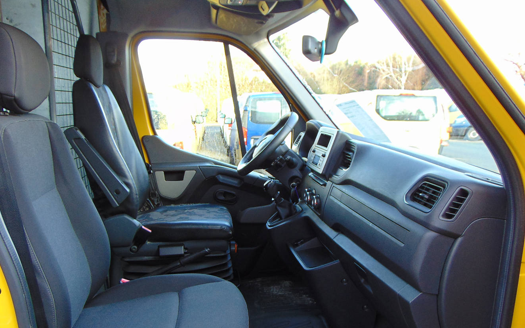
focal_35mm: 32
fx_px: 458
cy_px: 217
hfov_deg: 59.5
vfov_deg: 39.0
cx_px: 235
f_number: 3
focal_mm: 4.5
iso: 100
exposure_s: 1/30
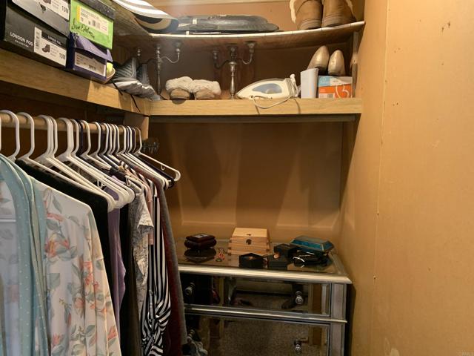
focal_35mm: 26
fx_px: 356
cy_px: 178
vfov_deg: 53.1
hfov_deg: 67.3
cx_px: 237
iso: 320
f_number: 1.8
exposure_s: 1/60
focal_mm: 4.25
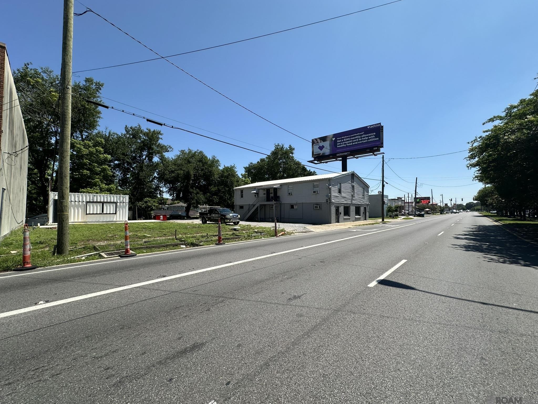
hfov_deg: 102.1
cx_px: 269
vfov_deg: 85.7
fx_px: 218
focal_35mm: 14
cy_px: 202
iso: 40
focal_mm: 2.22
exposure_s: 1/2020
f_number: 2.2
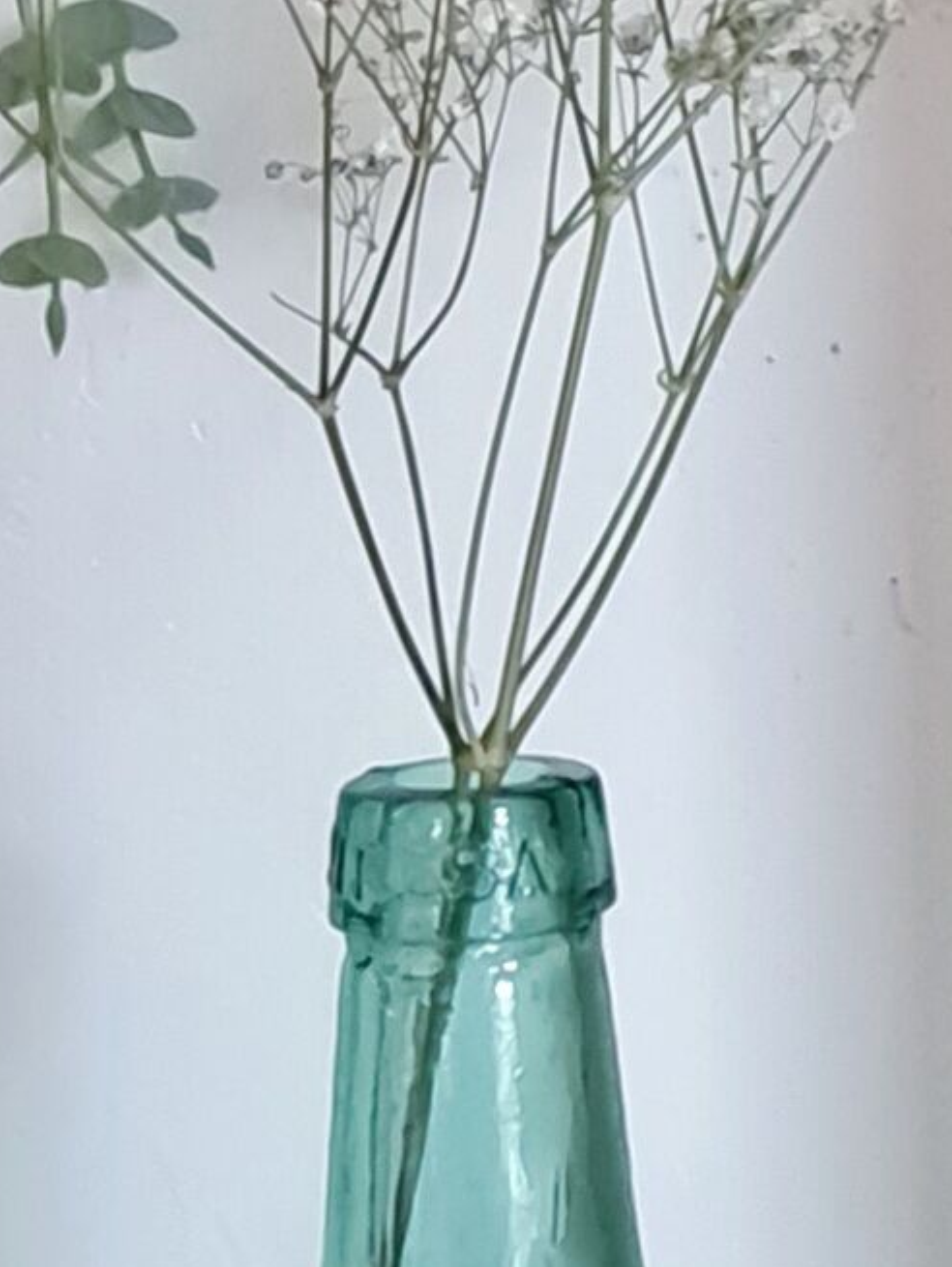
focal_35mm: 158
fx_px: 5788
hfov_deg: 8.4
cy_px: 131
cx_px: 2470
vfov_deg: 12.4
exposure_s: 1/25
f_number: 1.8
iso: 1600
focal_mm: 5.4
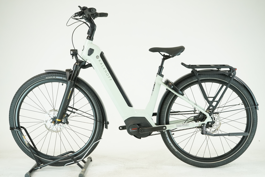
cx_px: 132
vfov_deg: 26.5
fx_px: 375
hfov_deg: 38.9
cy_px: 88
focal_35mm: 51
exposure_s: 1/200
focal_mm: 51
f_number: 5.6
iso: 1600
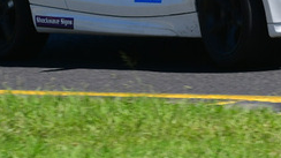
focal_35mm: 1029
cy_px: -138
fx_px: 7664
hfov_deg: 2.1
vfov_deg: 1.2
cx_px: 256
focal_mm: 200
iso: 500
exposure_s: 1/640
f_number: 11
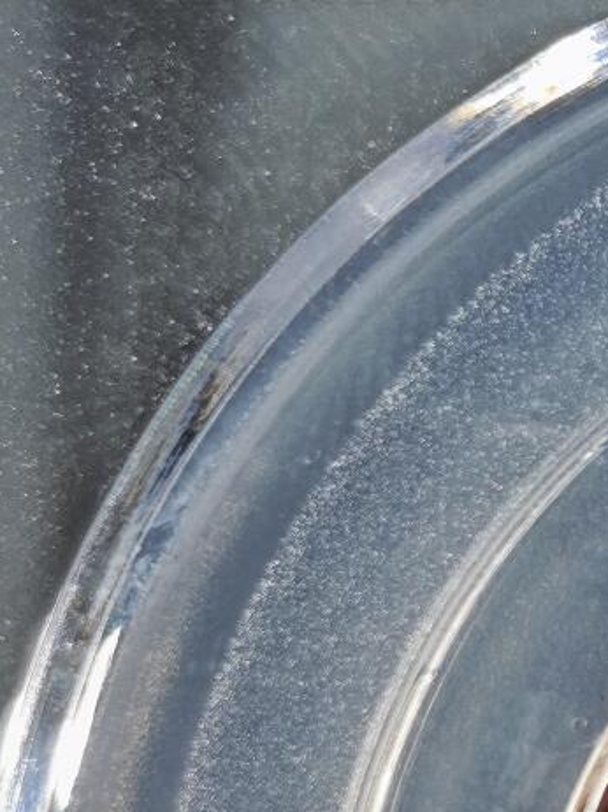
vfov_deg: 10.1
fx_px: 4571
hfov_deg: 7.4
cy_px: 330
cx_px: 1070
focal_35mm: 195
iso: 50
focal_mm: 5.85
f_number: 1.63
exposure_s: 1/264
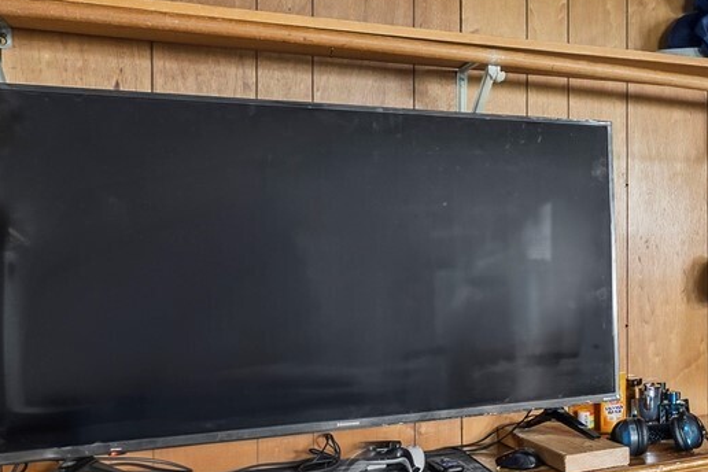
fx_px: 905
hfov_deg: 34.8
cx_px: 832
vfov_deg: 29.2
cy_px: 250
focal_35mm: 46
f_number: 8
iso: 200
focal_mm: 14
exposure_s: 1.3
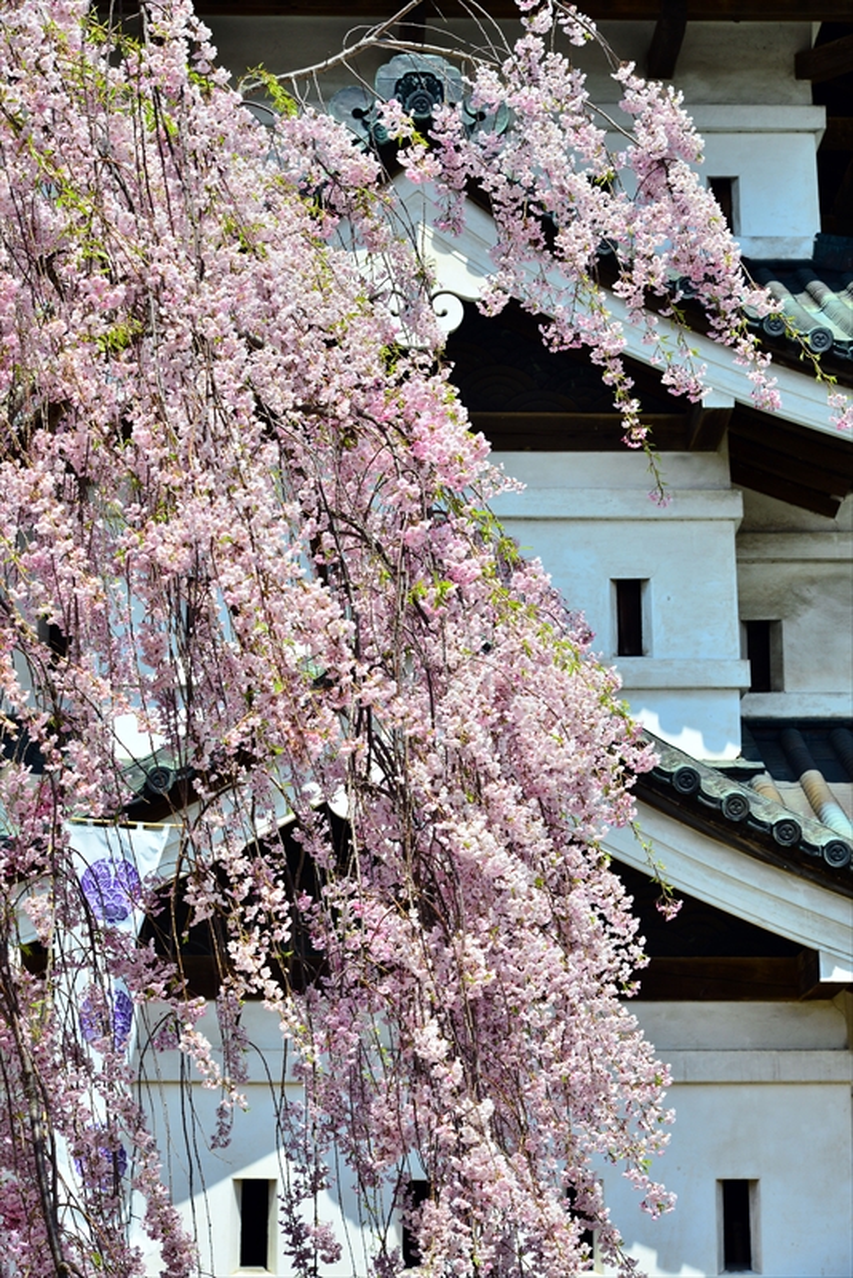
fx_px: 2912
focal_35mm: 82
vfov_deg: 24.8
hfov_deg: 16.7
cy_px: 639
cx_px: 426
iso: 400
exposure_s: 1/500
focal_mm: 82
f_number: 11
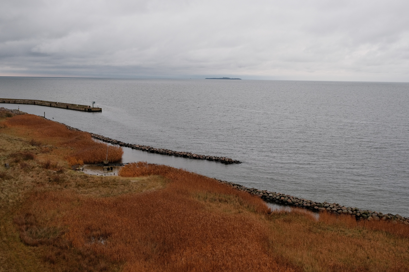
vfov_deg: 31.9
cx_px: 204
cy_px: 136
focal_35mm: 42
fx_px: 477
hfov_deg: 46.4
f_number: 6.4
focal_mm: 27.7
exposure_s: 1/350
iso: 640
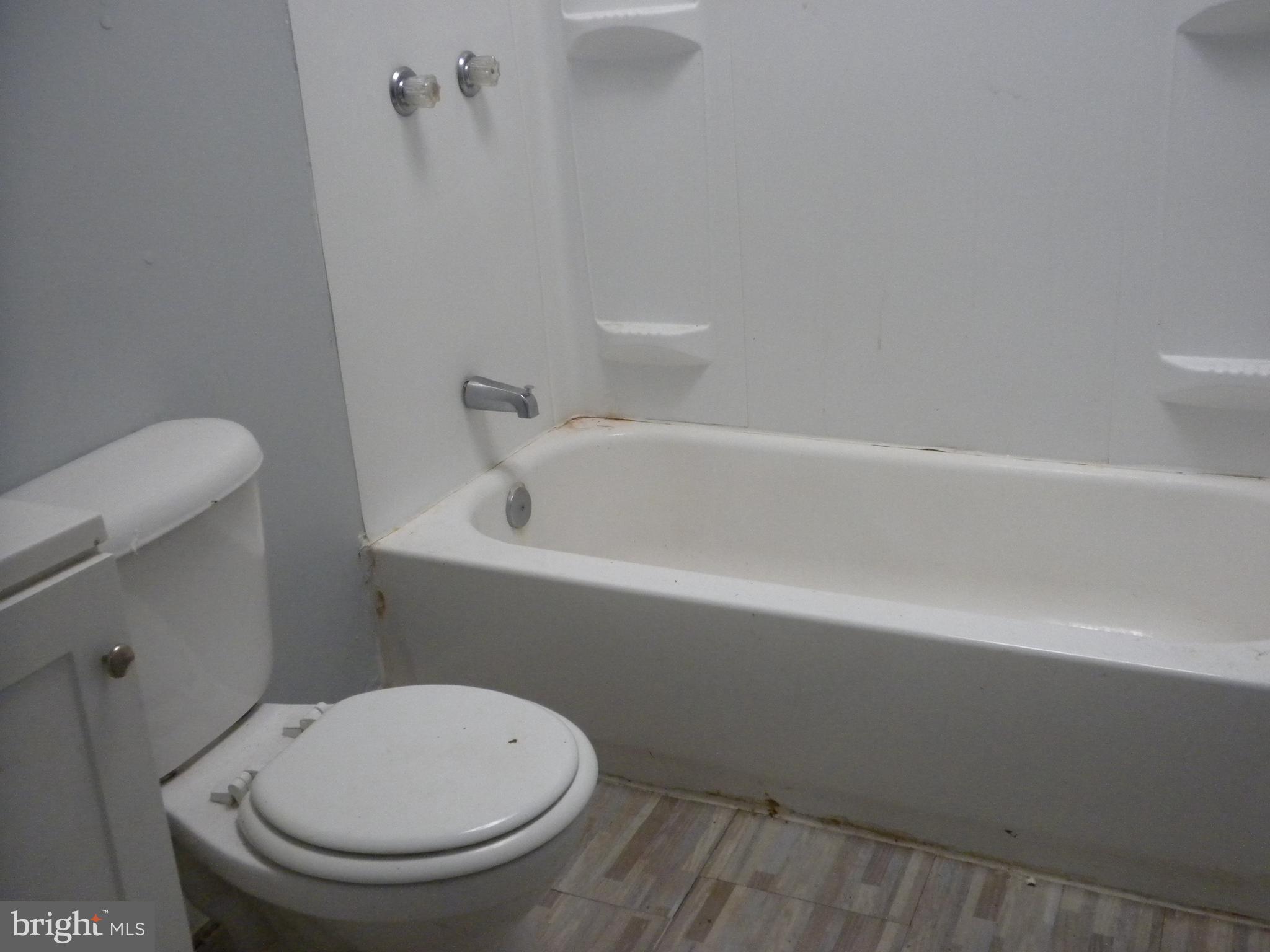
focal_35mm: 37
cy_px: 476
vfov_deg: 38.7
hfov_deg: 50.1
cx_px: 635
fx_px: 1357
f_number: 3.5
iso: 445
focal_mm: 6.6
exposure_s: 1/133
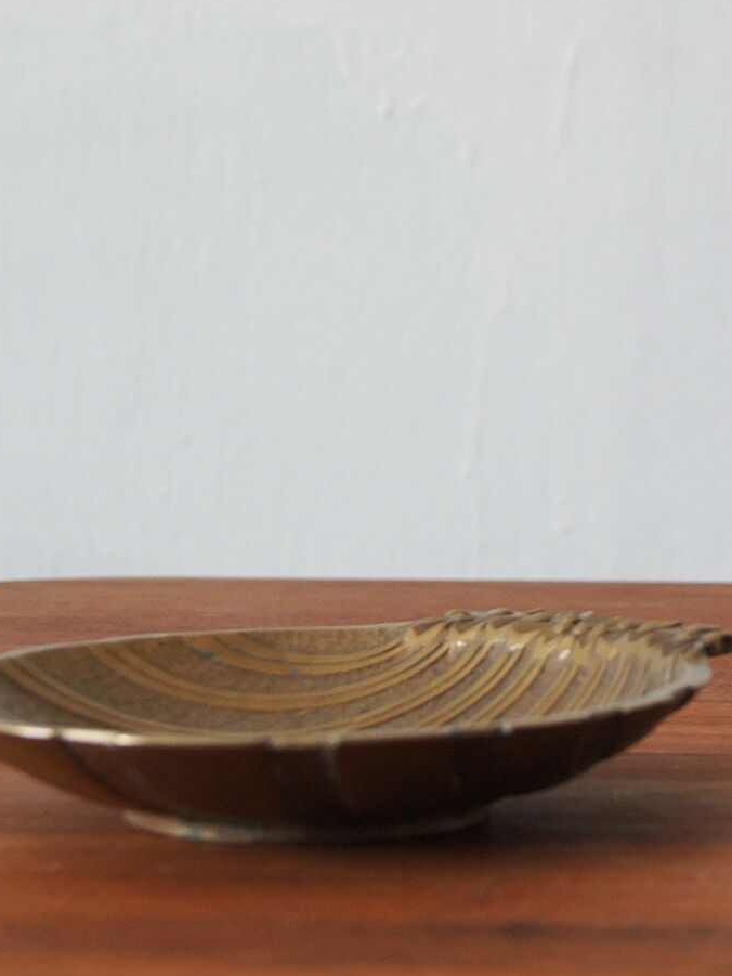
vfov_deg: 12.3
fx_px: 4510
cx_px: 601
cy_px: 300
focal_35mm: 160
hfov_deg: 9.3
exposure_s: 1/60
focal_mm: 50
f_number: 5.6
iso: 400
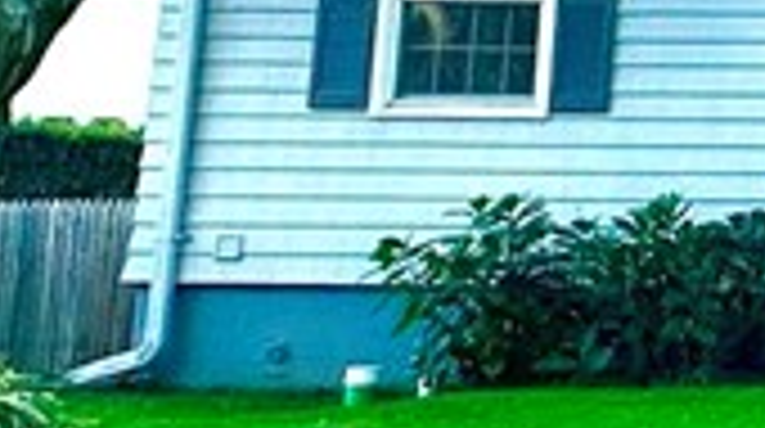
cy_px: -117
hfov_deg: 18.7
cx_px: 1328
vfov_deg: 12.7
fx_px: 1863
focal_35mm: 92
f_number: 2.2
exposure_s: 1/796
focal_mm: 2.22
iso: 50
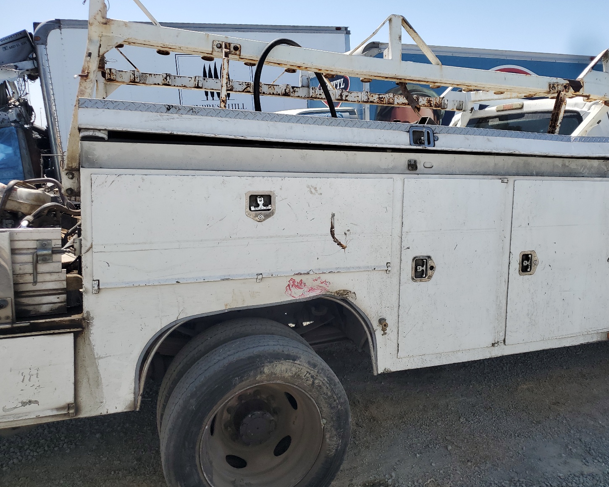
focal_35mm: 28
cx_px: 329
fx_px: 505
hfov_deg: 62.1
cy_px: 243
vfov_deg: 51.5
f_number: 1.5
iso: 50
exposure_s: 1/2500
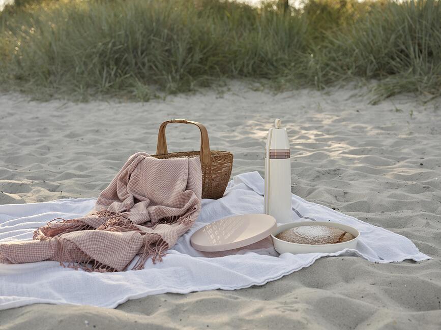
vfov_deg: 29.1
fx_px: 637
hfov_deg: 38.2
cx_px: 220
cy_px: 165
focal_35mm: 50
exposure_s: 1/170
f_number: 5.6
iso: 100
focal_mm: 63
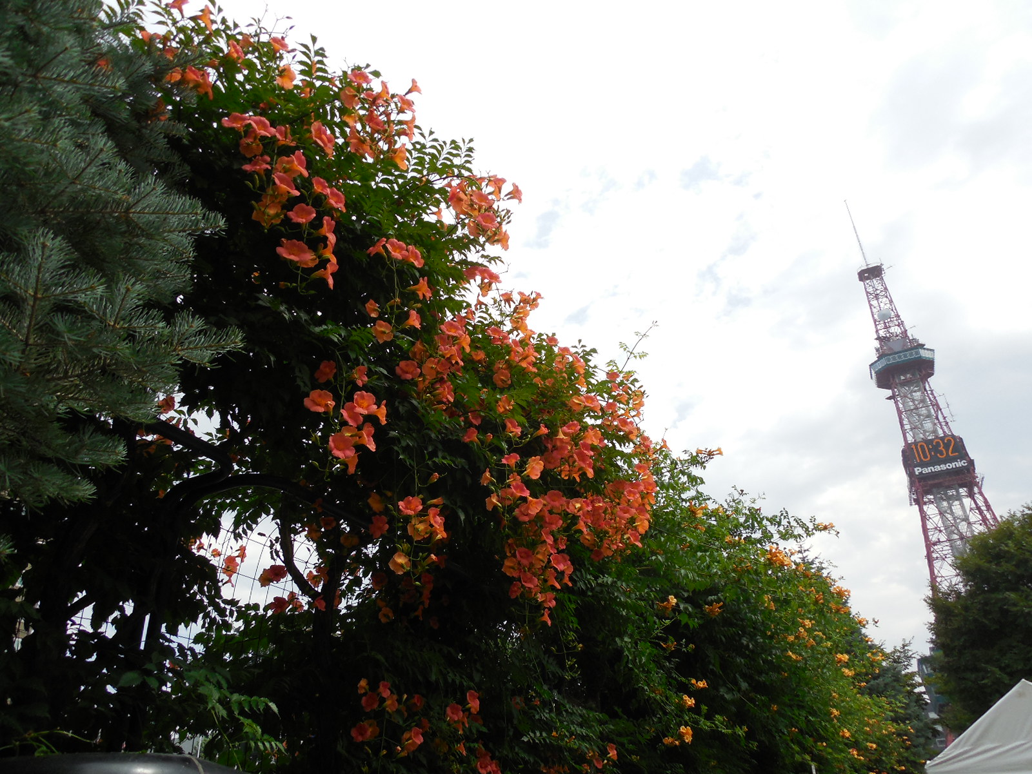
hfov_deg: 69.4
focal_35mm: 25
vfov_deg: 54.9
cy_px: 387
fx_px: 745
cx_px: 516
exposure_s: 1/1000
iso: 125
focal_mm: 4.5
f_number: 3.3
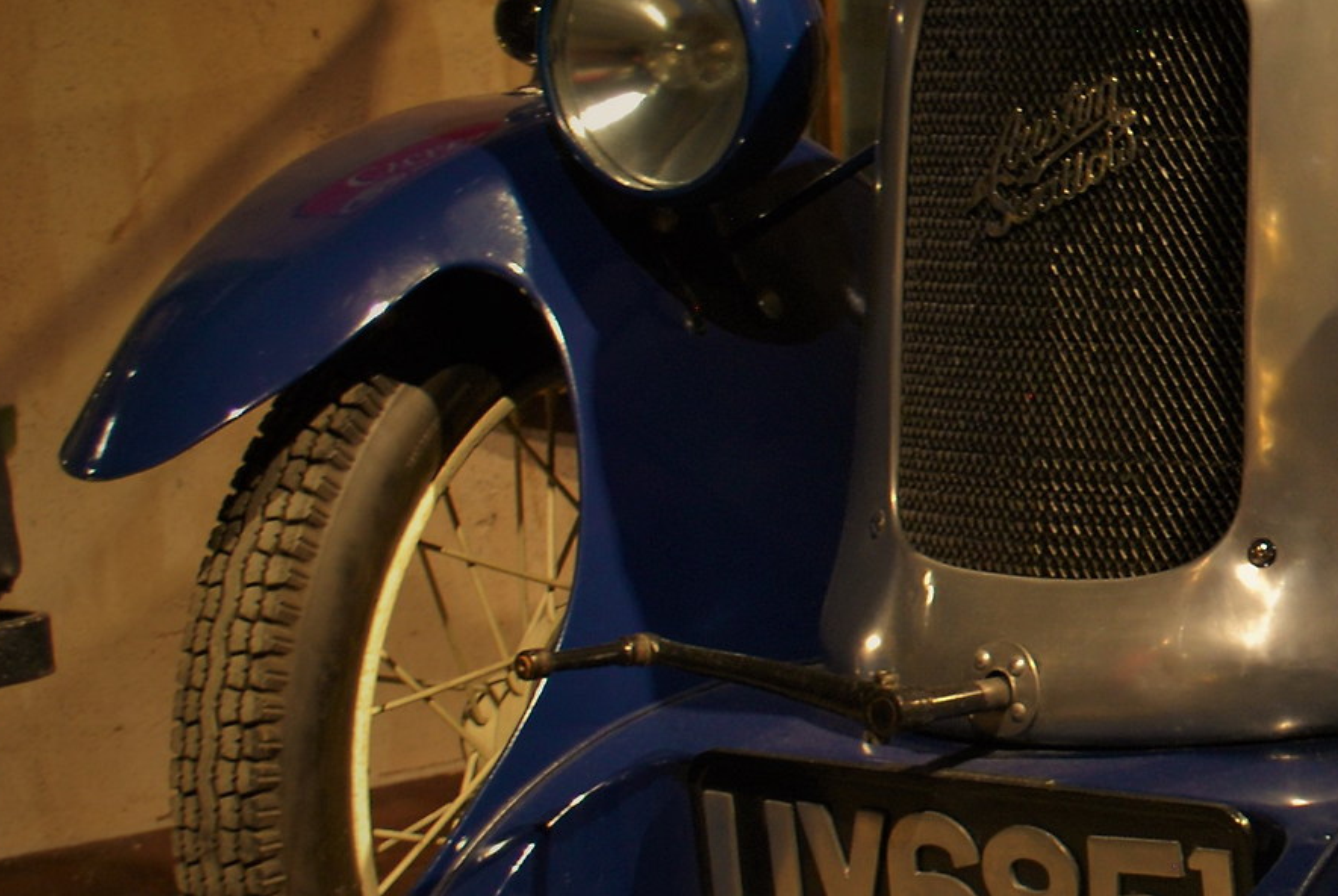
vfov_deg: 12.1
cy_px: 381
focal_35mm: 114
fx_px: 4243
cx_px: 1651
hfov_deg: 17.0
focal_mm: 28
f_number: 4.5
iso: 400
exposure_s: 1/5
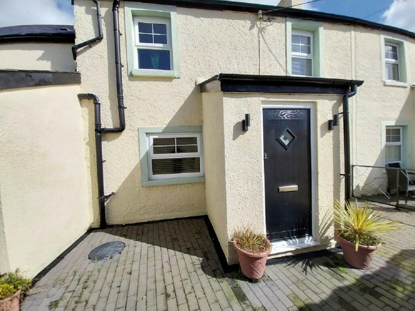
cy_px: 156
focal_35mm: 13
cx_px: 208
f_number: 2.2
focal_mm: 1.13
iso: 64
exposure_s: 1/1889
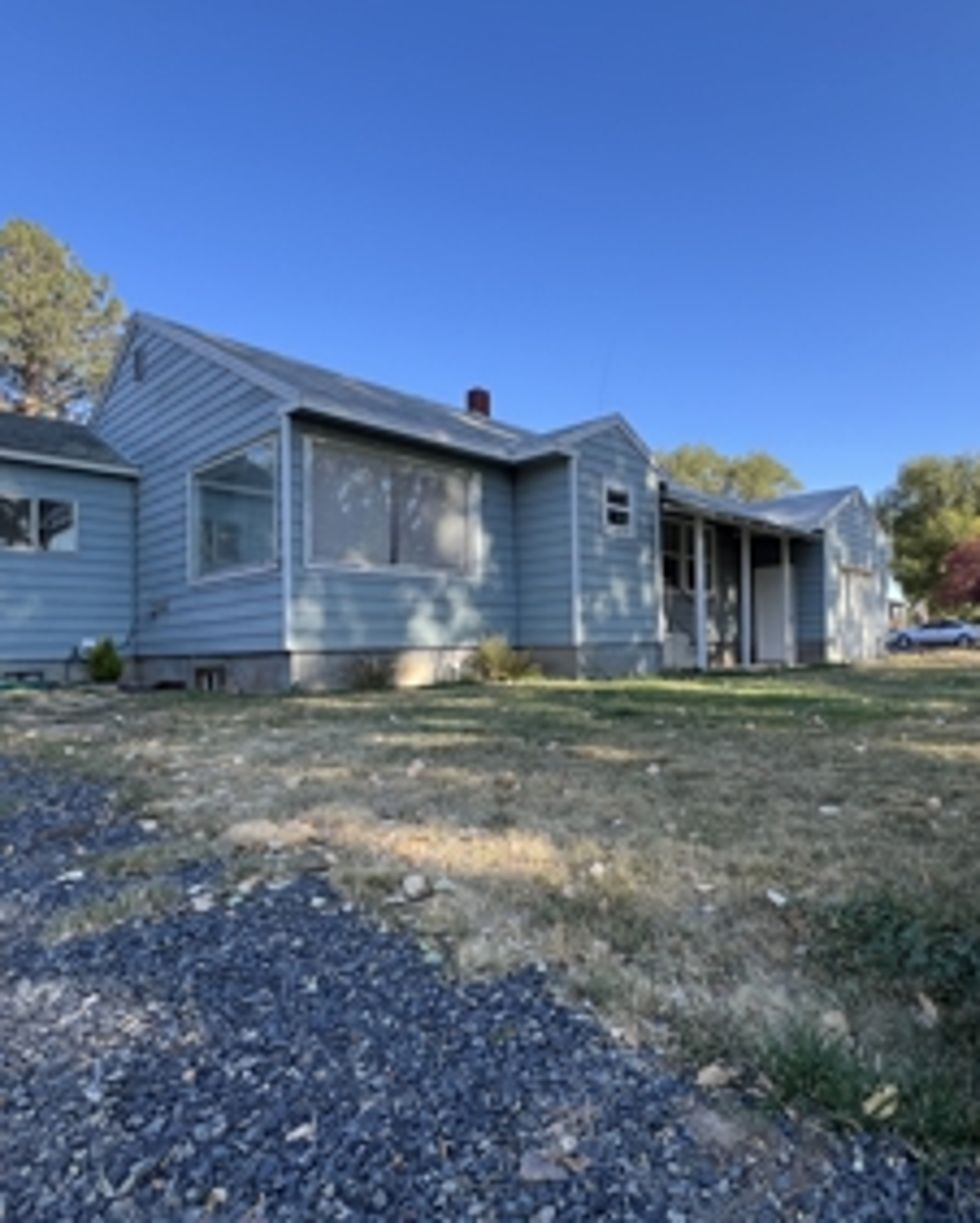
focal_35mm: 18
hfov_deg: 72.1
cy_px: 629
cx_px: 637
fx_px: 652
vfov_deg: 86.3
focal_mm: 1.57
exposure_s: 1/433
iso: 32
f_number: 1.8
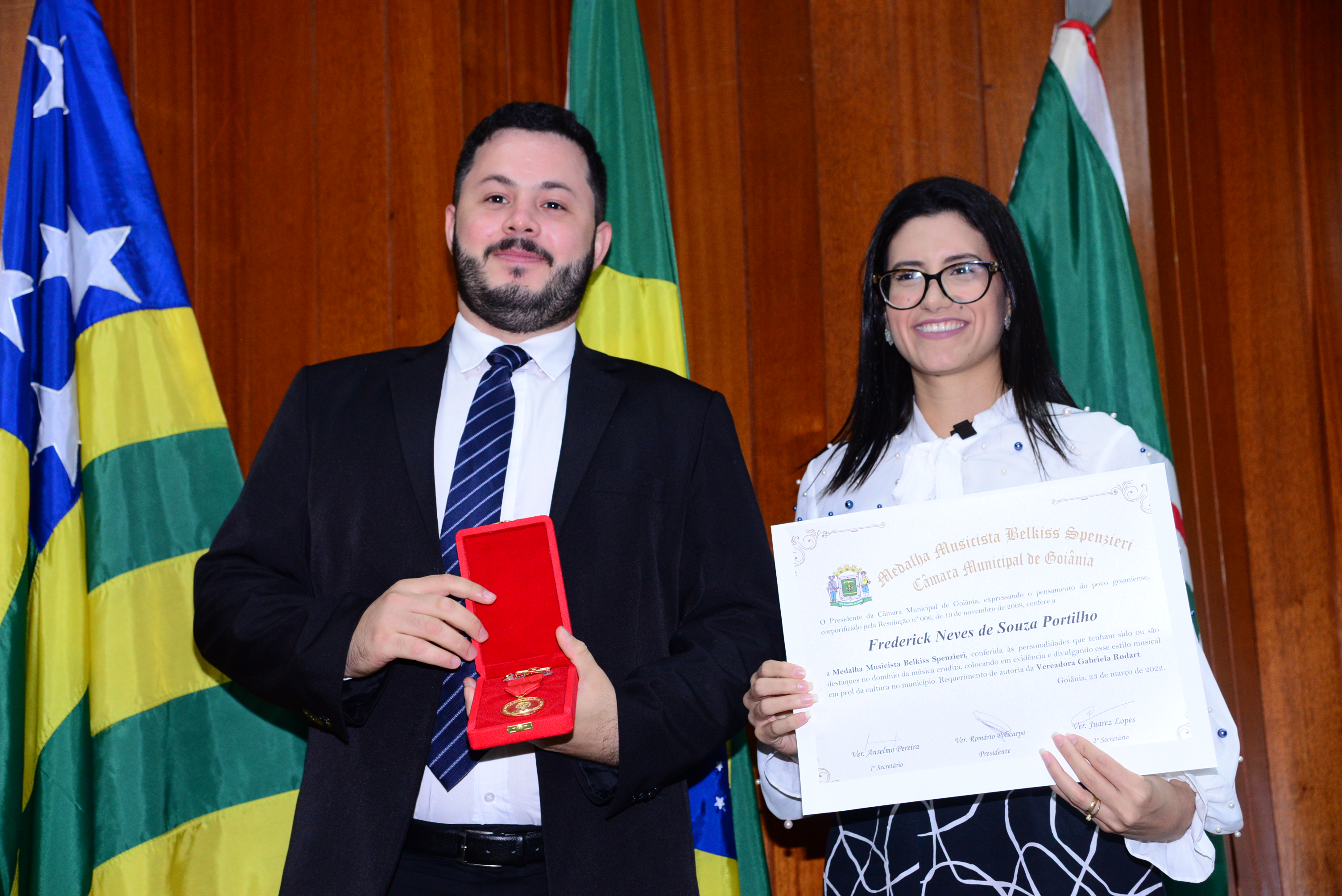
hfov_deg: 30.9
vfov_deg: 20.9
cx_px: 671
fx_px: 2424
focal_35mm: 65
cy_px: 448
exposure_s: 1/125
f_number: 4.5
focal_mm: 65
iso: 2000
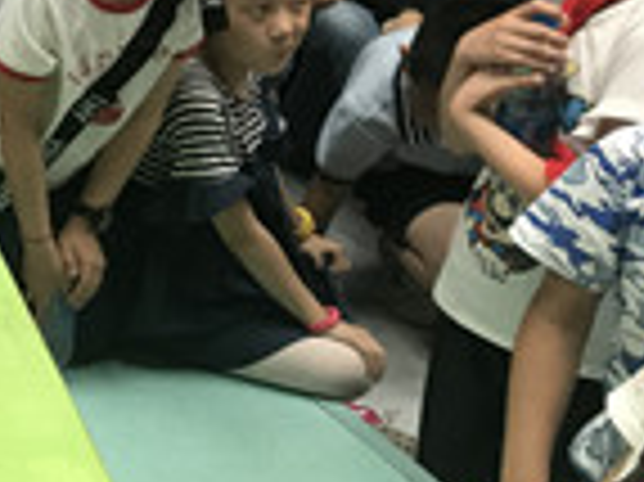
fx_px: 1822
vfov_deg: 15.0
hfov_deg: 17.0
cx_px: -468
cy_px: 124
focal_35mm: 98
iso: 20
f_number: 1.8
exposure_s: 1/40
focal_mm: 3.99
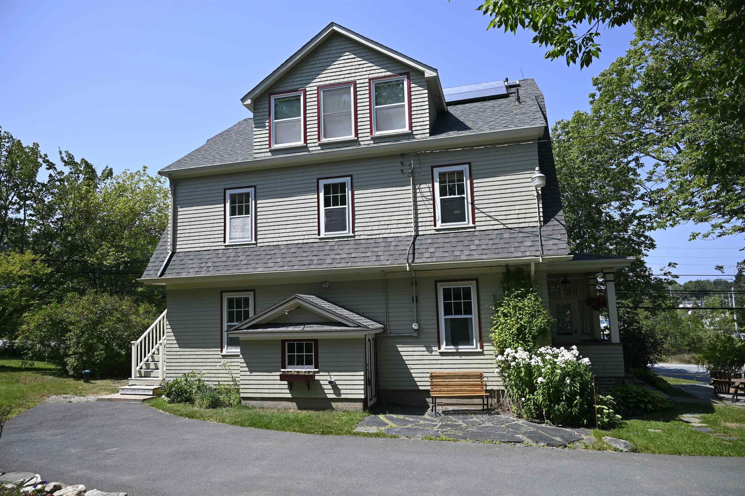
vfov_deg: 53.1
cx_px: 372
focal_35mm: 24
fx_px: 496
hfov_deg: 73.8
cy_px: 248
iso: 100
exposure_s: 1/320
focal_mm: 24
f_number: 6.3
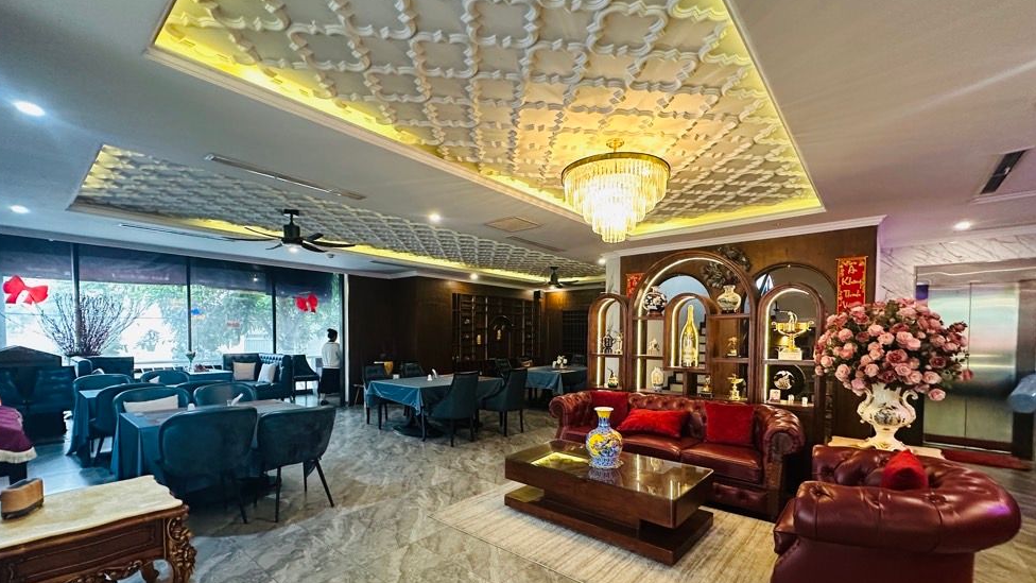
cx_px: 529
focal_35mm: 16
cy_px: 349
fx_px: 440
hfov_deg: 99.4
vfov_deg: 66.5
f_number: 2.2
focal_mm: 2.22
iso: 640
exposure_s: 1/50
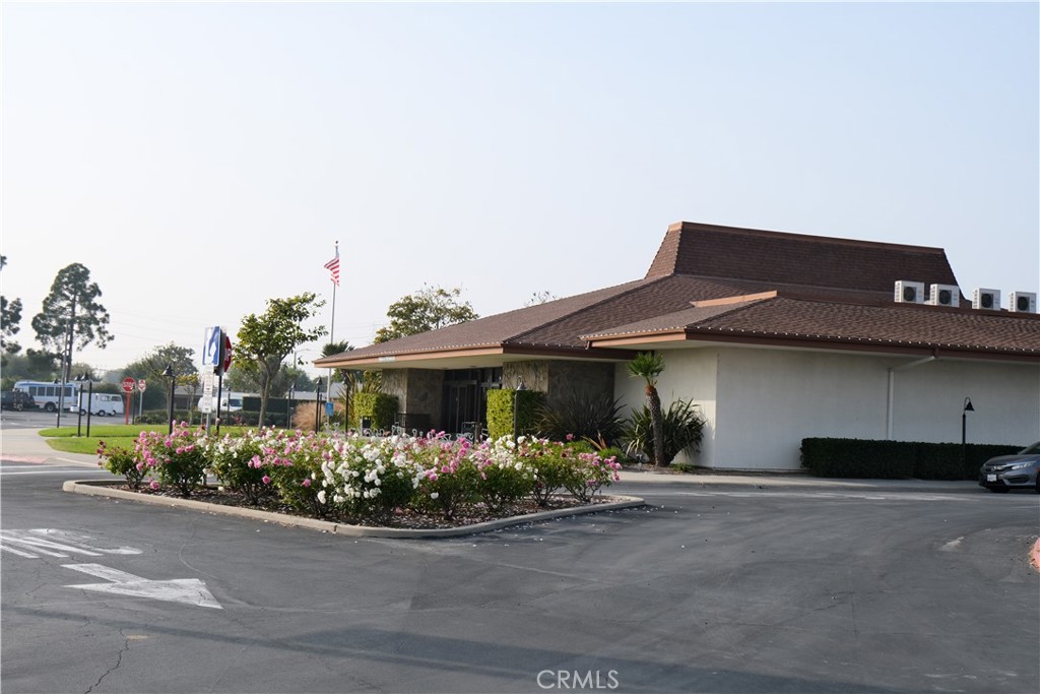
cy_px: 347
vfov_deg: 29.3
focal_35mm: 46
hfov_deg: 42.7
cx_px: 520
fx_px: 1329
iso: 320
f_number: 5.6
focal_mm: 30.5
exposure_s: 1/800
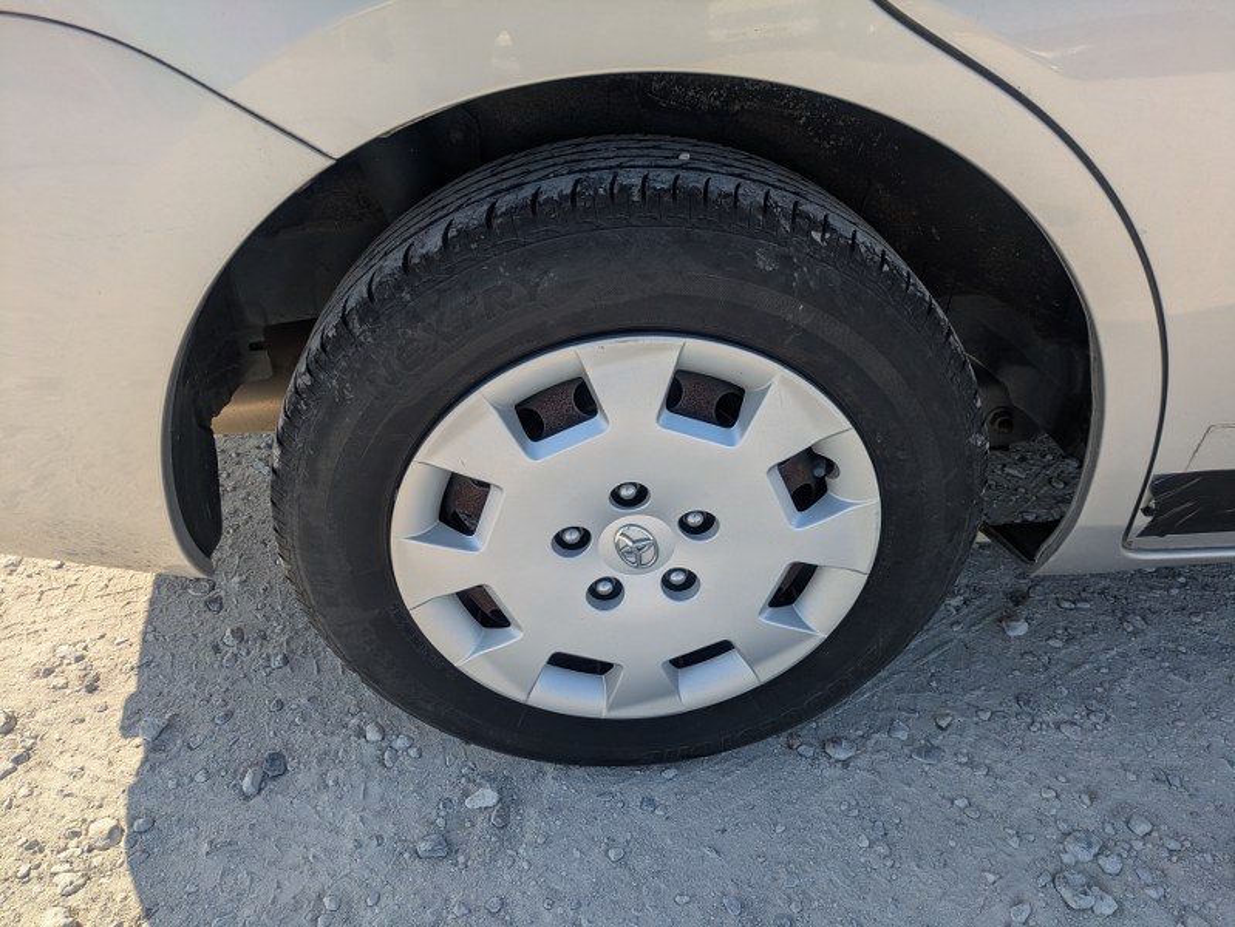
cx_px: 618
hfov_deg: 69.4
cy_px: 464
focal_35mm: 25
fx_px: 892
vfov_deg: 54.9
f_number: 1.89
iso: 47
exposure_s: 1/1225
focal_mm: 5.43
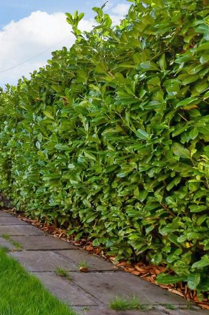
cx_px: -108
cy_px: 168
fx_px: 270
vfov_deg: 60.3
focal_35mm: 31
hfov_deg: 27.7
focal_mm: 10
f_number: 8
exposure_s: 1/640
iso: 320
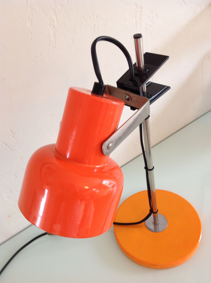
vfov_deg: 52.7
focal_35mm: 35
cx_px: 106
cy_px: 142
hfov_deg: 40.6
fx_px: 285
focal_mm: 4.28
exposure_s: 1/15
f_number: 2.4
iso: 80
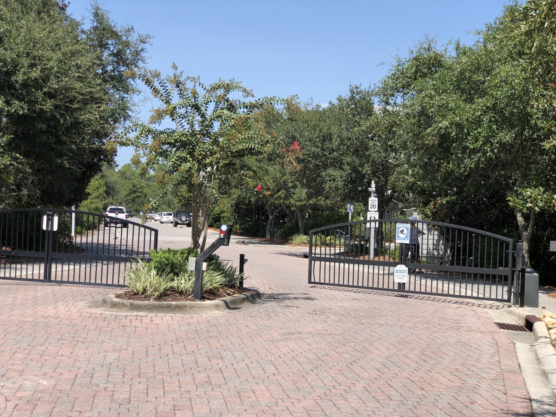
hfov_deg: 33.8
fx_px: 916
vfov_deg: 25.7
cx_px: 278
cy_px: 208
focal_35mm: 57
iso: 20
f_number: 2.8
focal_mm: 6.6
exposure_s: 1/521
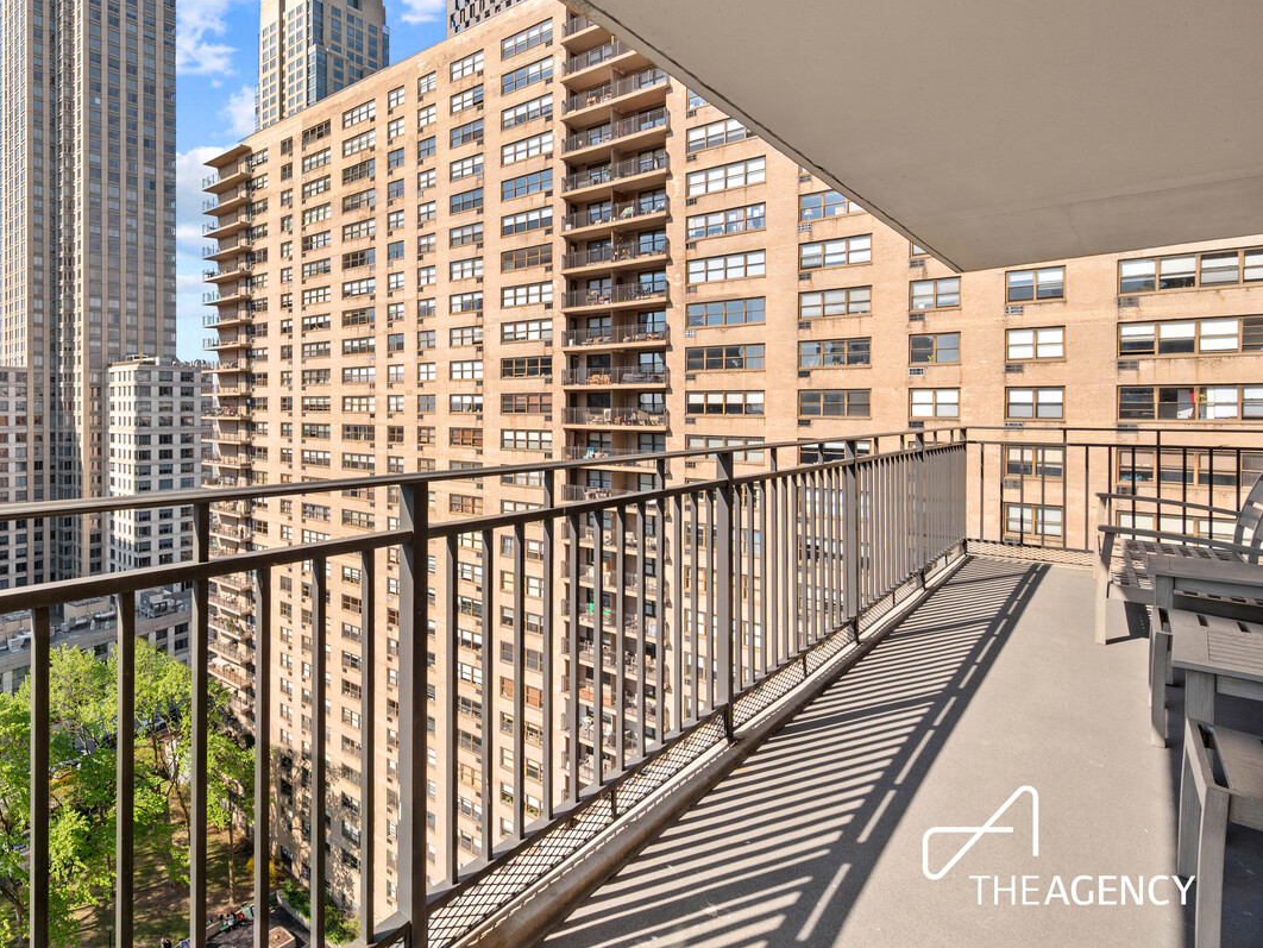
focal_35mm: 19
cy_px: 401
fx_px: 693
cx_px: 392
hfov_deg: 81.0
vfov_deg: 68.3
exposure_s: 1/200
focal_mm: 14
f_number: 11
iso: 320
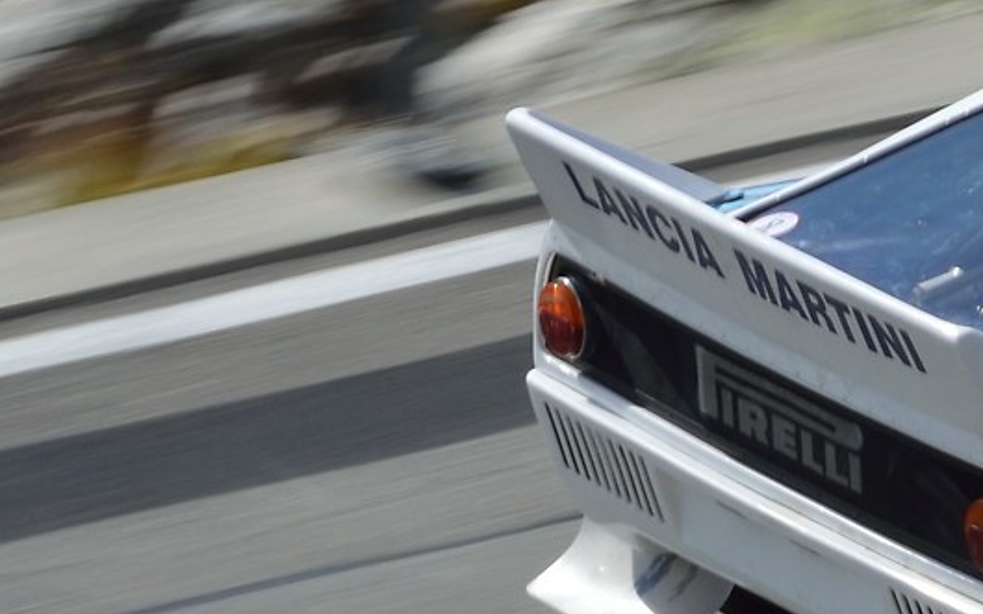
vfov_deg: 1.5
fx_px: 23150
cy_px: -338
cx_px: 1610
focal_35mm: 864
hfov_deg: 2.4
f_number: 11
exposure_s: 1/125
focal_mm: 125
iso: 100
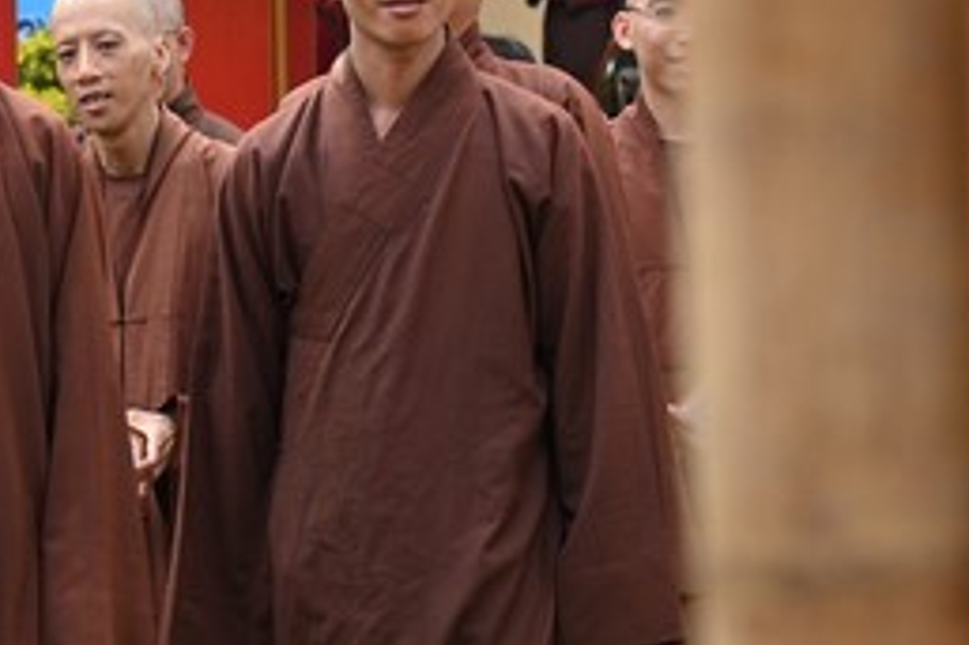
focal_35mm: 207
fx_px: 5568
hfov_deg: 9.8
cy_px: 373
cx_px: -136
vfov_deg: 6.6
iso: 500
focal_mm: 82
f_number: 5.6
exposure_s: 1/200
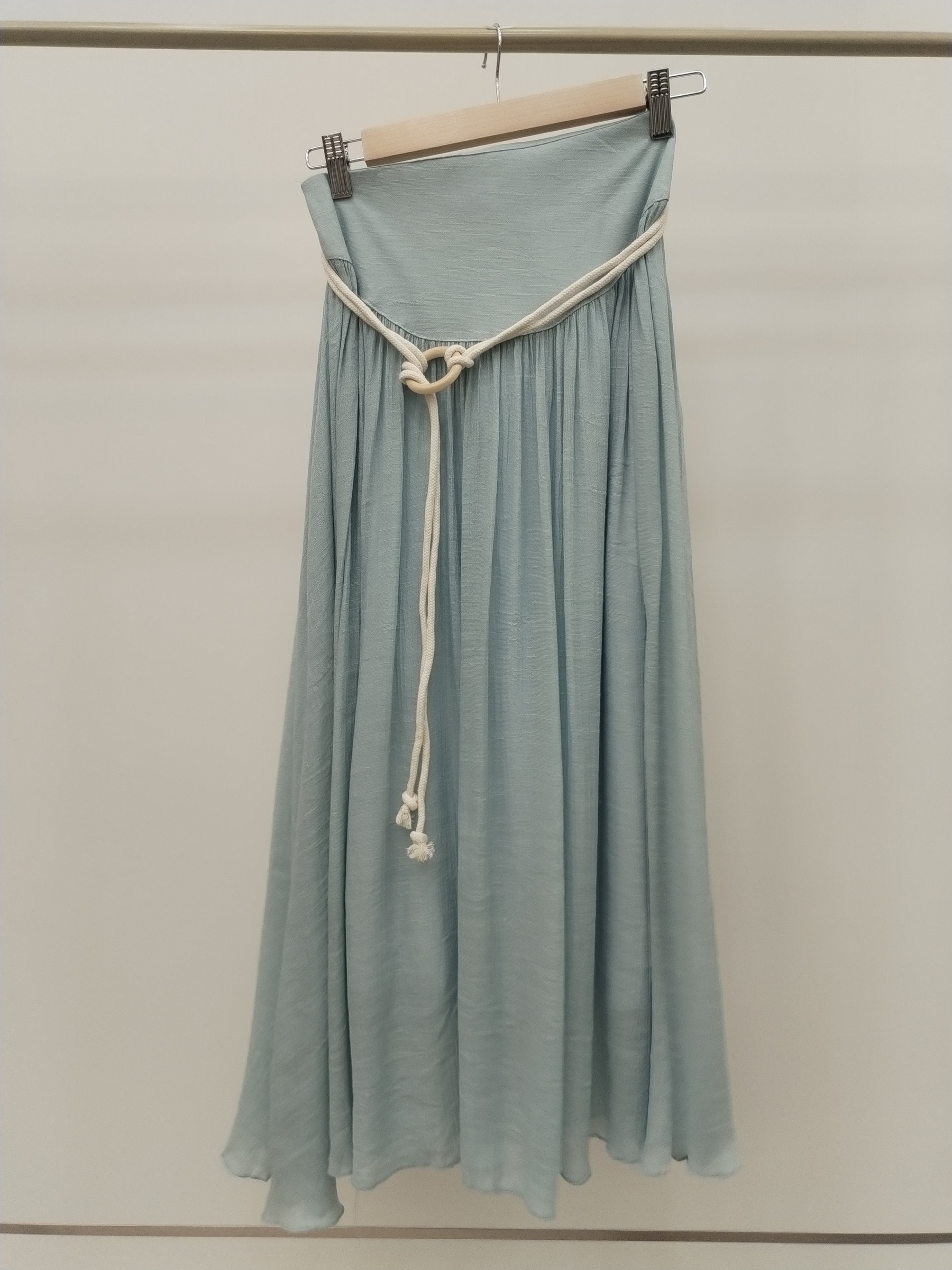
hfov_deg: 48.2
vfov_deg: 61.7
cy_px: 635
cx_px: 476
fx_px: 1063
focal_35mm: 29
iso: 203
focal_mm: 4.75
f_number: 1.8
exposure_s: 1/120
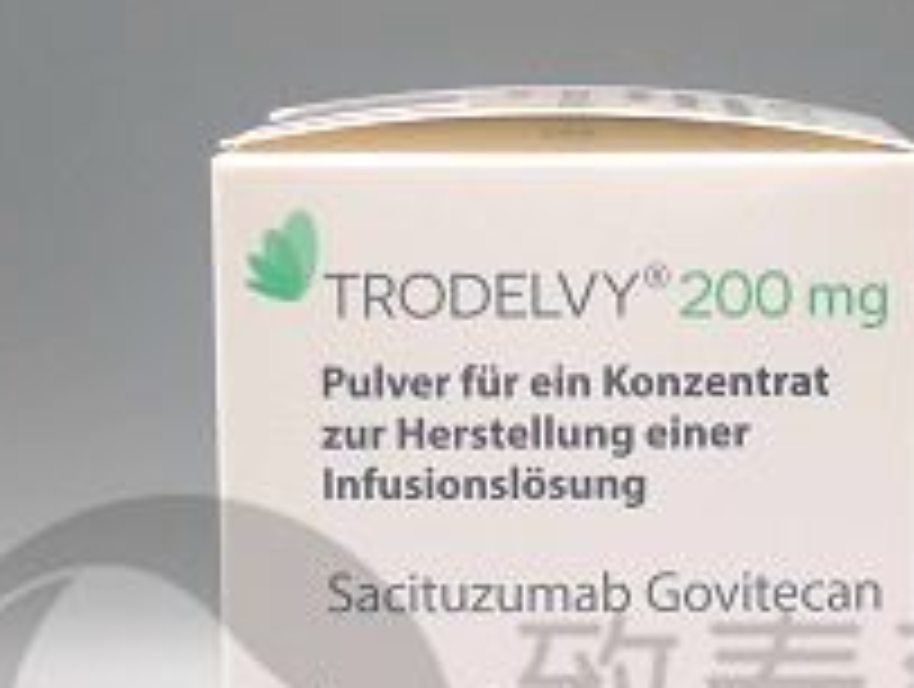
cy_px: 773
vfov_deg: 8.3
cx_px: 576
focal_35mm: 177
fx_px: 4682
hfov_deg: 11.1
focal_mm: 12.8
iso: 80
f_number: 2.8
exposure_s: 1/125
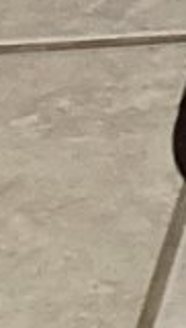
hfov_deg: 3.3
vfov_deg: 6.2
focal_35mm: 317
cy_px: -716
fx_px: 2769
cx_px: 1189
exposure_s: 1/50
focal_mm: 3.3
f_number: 2.4
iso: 250
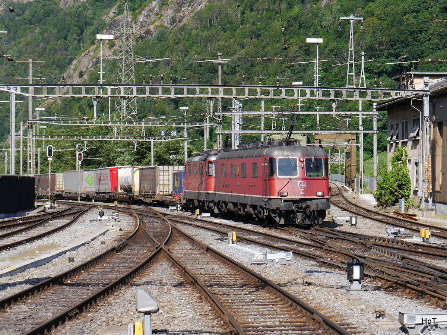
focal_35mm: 58
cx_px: 224
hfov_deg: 33.2
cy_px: 168
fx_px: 749
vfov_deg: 25.2
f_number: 8
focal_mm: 29
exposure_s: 1/320
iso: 160
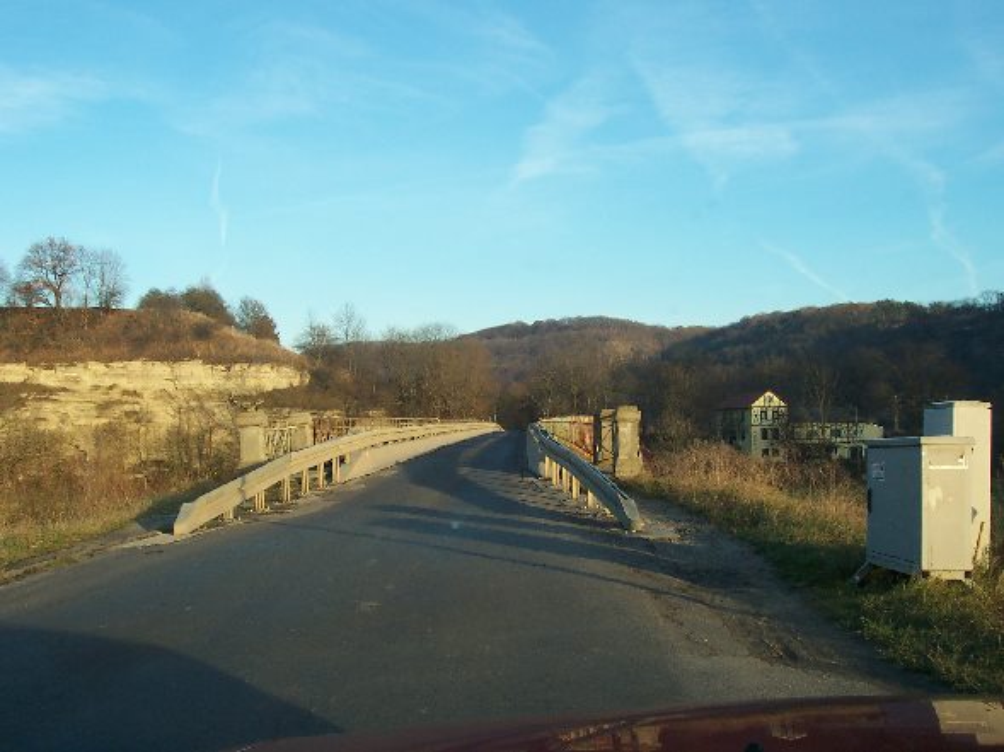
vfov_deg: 38.6
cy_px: 376
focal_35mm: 37
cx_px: 502
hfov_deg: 50.2
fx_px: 1072
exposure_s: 1/125
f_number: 5.6
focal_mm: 5.6
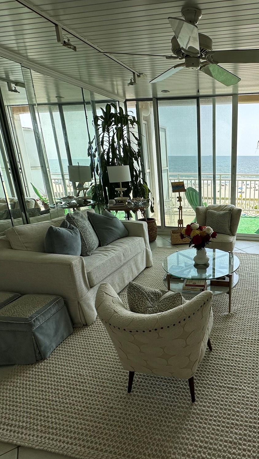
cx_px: 217
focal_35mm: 21
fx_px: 256
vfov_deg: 83.8
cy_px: 233
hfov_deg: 49.6
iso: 40
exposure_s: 1/666
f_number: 2.2
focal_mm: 2.22
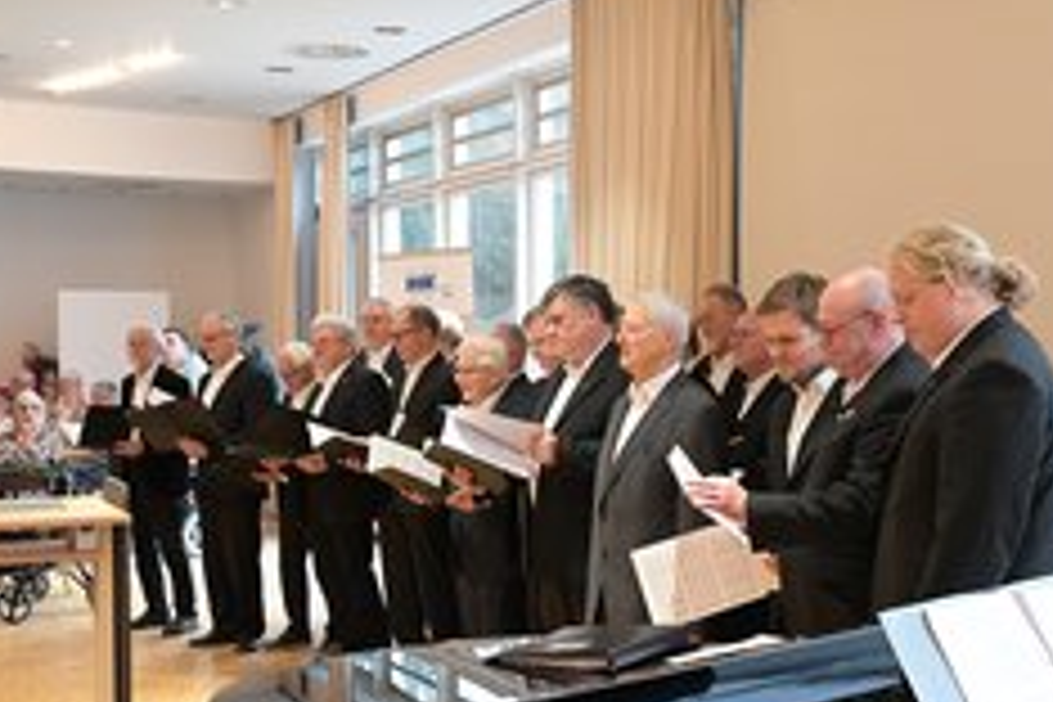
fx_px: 1550
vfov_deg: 24.7
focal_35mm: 53
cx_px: 644
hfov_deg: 37.3
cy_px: 637
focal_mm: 27
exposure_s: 1/80
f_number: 5.6
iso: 3200
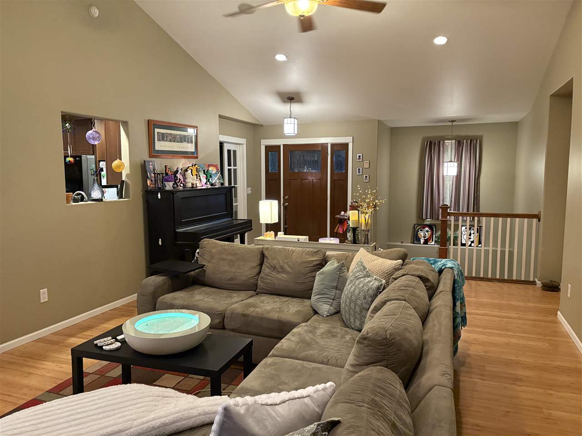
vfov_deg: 53.0
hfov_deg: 67.3
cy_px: 218
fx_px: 437
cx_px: 291
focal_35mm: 26
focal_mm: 5.96
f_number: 1.6
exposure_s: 1/60
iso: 500
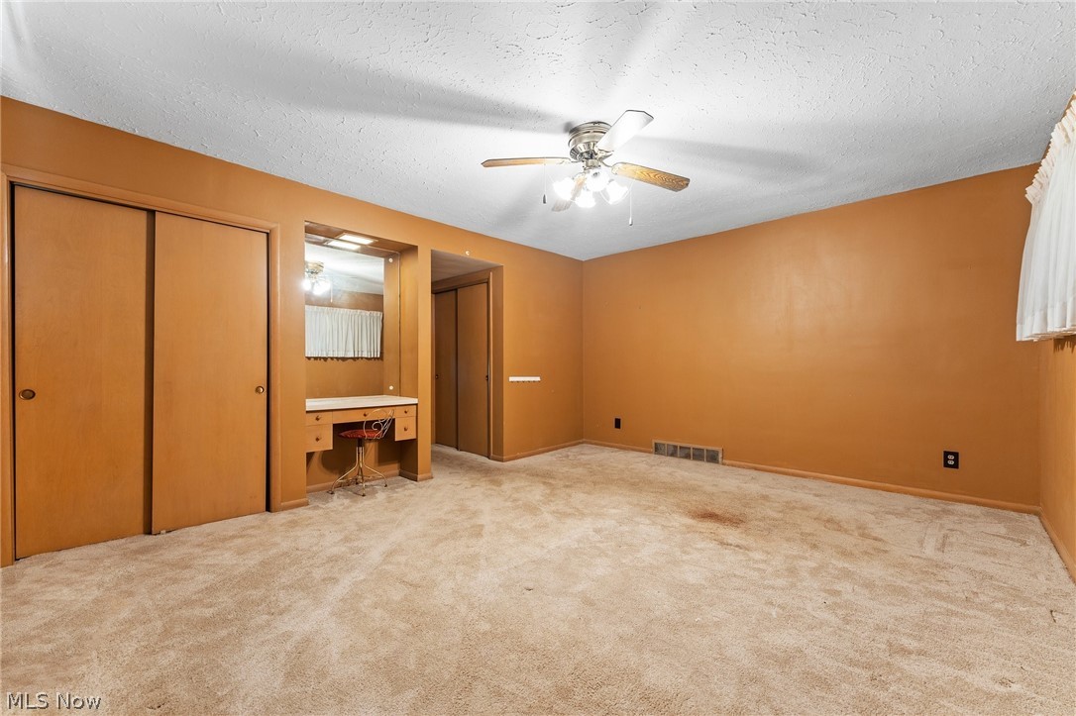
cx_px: 538
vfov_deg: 81.2
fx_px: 418
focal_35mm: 14
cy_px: 358
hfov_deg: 104.3
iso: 400
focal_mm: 14
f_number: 7.1
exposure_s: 1/1.25
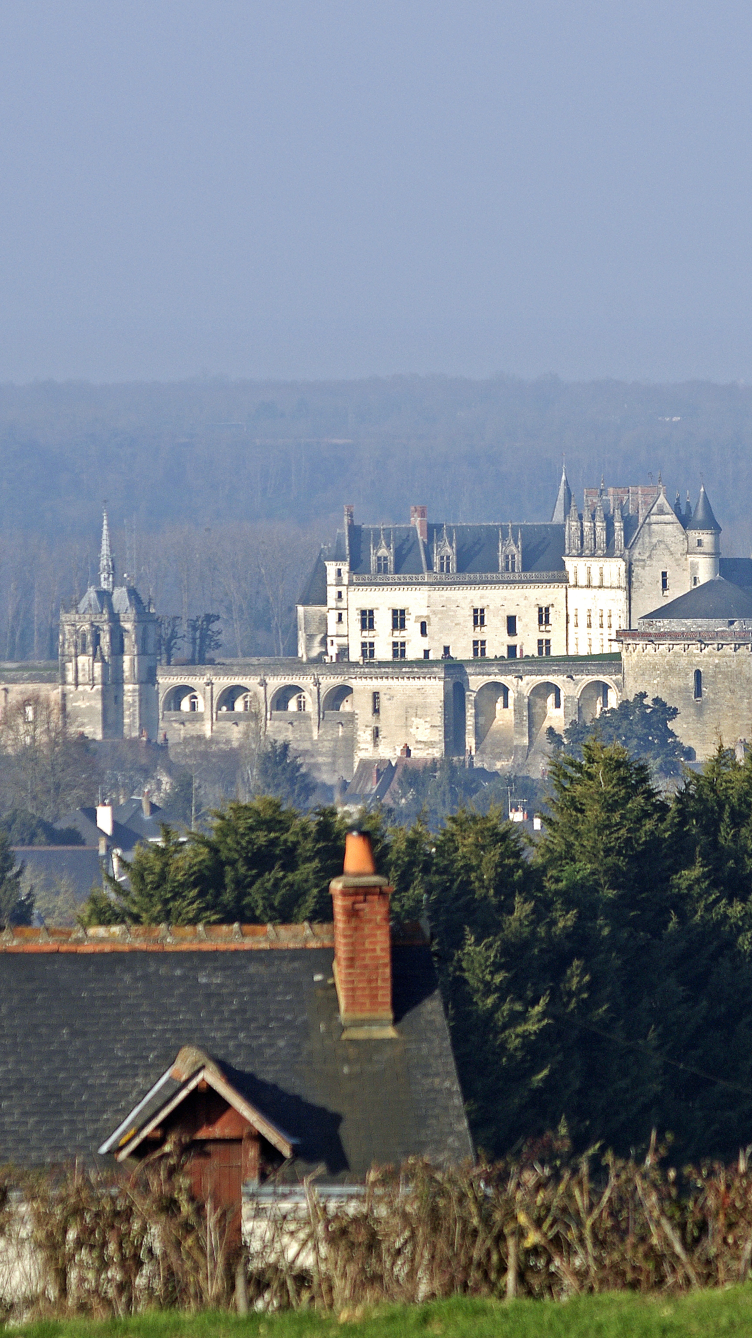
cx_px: 692
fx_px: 14961
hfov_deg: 2.9
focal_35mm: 422
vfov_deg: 5.1
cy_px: 666
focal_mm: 168
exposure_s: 1/400
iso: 160
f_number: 6.3
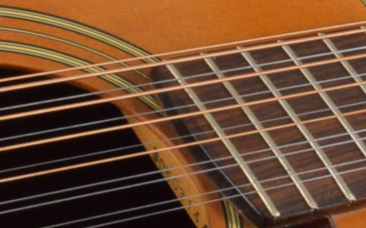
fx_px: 2344
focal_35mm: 235
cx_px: -358
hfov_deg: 8.5
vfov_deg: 5.4
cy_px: 504
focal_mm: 24
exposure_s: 1/100
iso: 200
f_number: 16
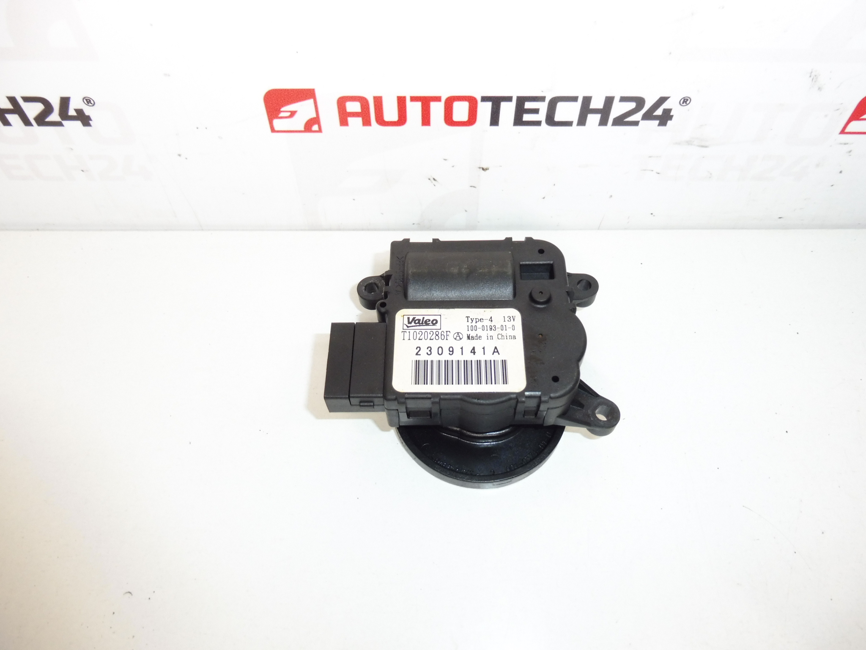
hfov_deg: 69.4
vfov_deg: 54.9
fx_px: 625
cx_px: 433
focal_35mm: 25
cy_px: 325
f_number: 3.5
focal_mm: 4.4
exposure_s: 1/125
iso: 200
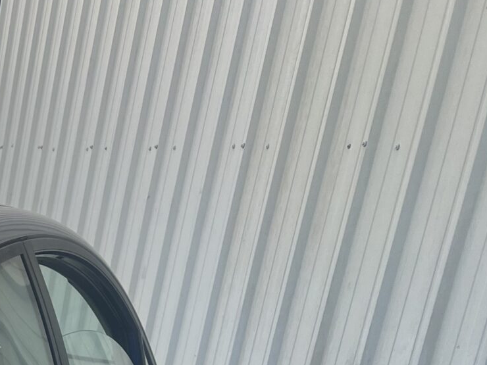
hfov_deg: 18.6
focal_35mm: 90
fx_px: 1266
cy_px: 581
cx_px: -294
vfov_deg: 15.0
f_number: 1.5
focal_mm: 5.7
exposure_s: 1/441
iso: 50
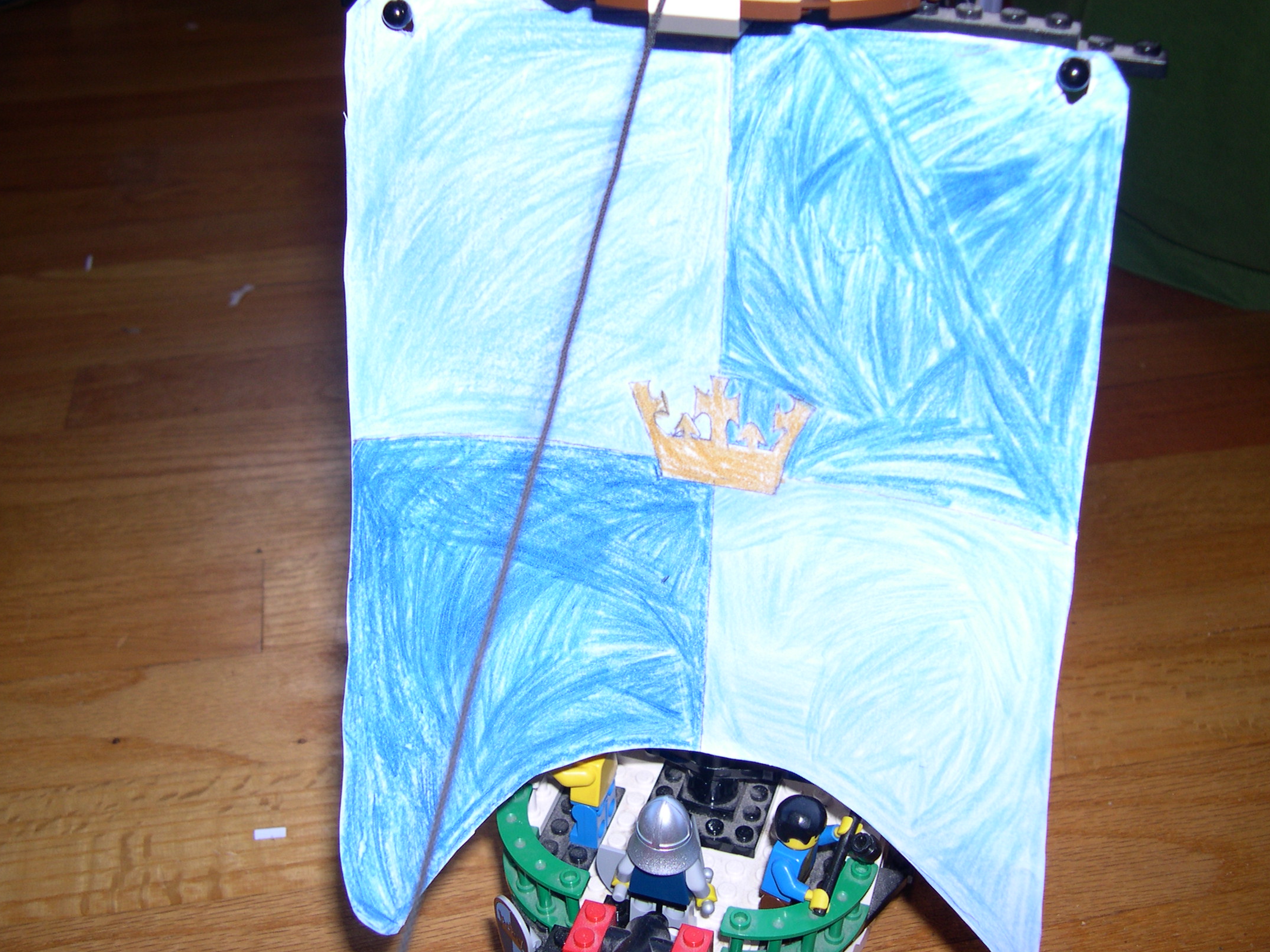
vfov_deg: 36.0
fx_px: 1468
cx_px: 631
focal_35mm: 40
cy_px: 484
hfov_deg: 46.8
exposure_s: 1/60
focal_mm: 8
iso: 100
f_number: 2.8
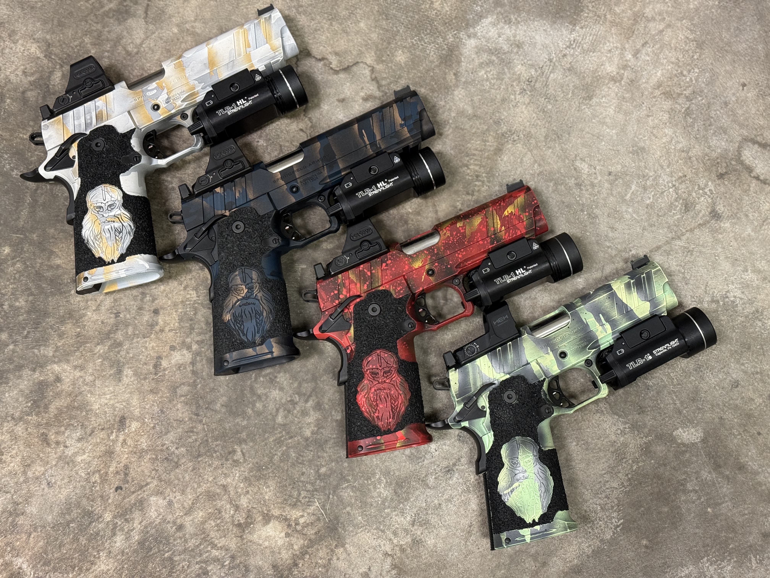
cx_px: 385
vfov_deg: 30.3
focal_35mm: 48
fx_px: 1068
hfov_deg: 39.7
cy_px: 289
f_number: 1.78
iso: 250
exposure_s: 1/40
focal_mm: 6.76
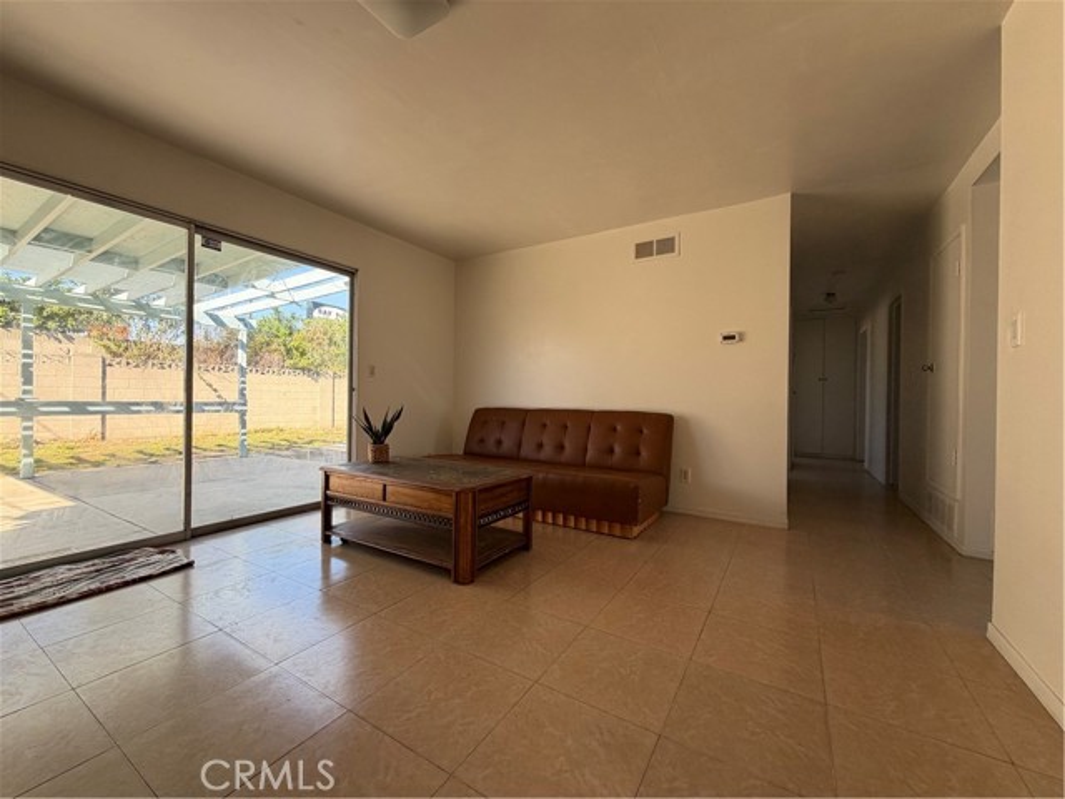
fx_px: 431
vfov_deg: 85.7
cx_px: 532
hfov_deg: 102.1
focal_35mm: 14
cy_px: 400
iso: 64
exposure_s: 1/182
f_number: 2.2
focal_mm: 2.22
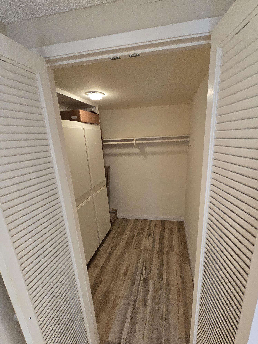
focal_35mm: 15
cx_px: 138
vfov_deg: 97.9
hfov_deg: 81.6
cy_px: 187
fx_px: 149
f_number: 2.2
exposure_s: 1/60
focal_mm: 2.2
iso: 500
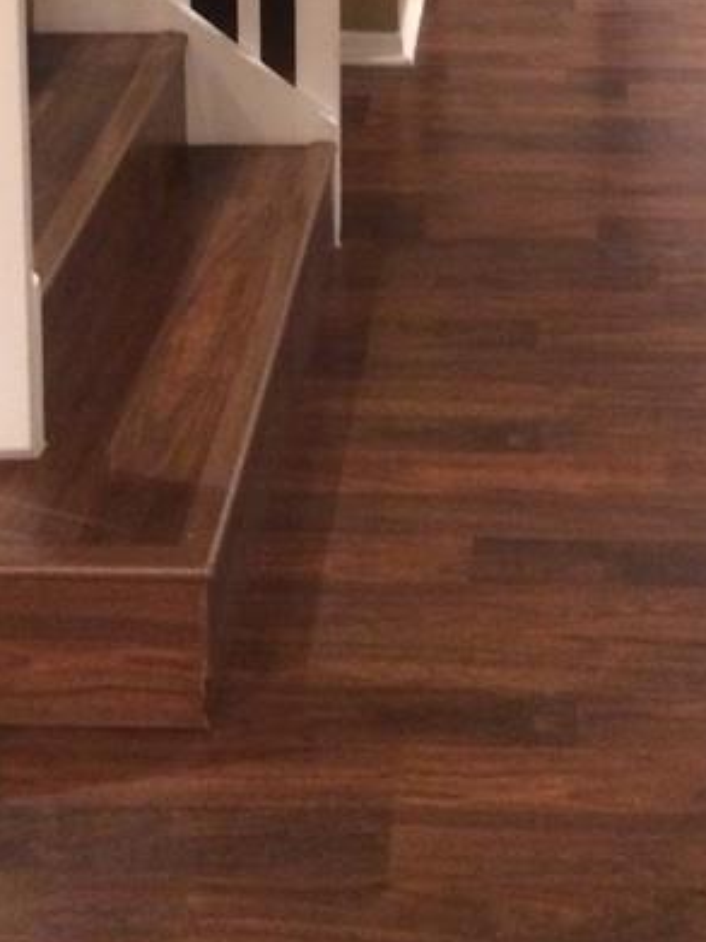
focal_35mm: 76
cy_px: -205
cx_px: 535
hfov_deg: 19.2
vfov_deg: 23.4
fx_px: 2068
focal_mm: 4.15
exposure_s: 1/15
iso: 400
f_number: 2.2
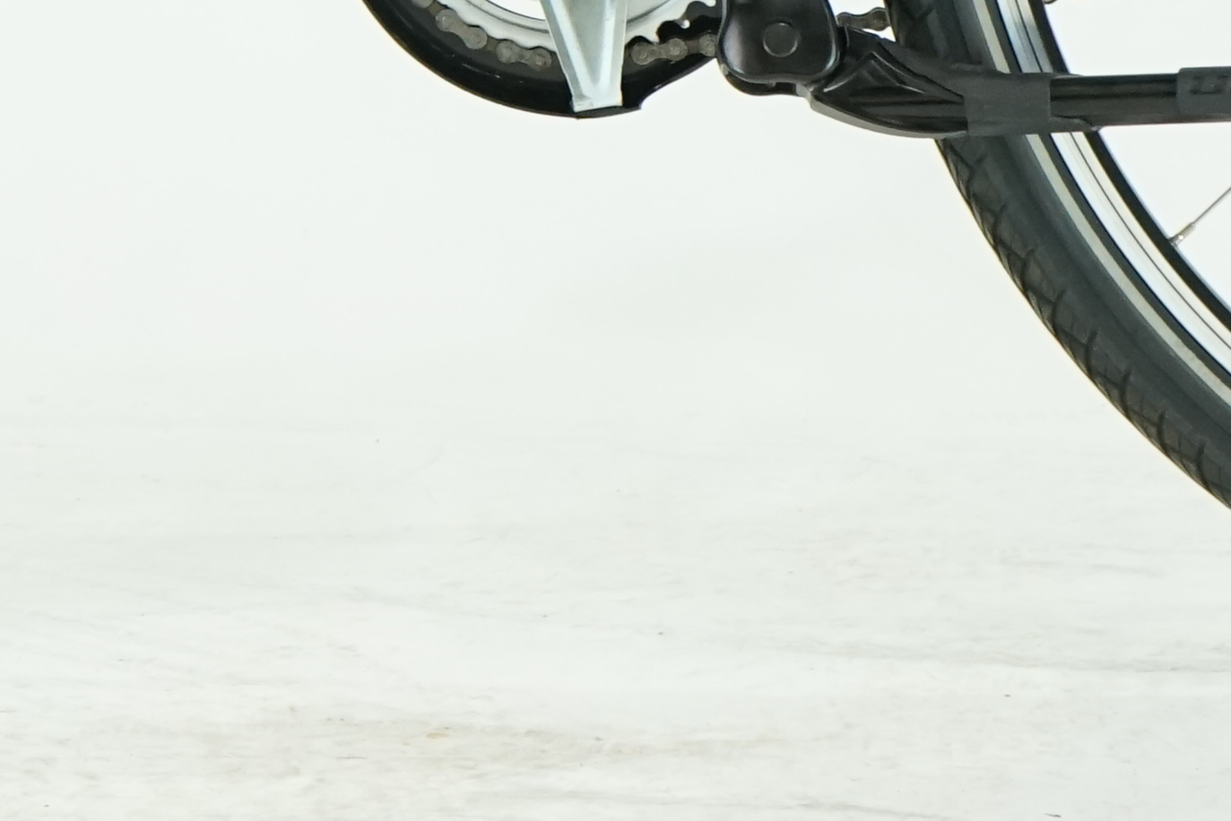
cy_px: -919
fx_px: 8516
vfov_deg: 5.4
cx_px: 246
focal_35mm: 249
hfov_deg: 8.3
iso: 1600
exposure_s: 1/200
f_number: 5.6
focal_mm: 57
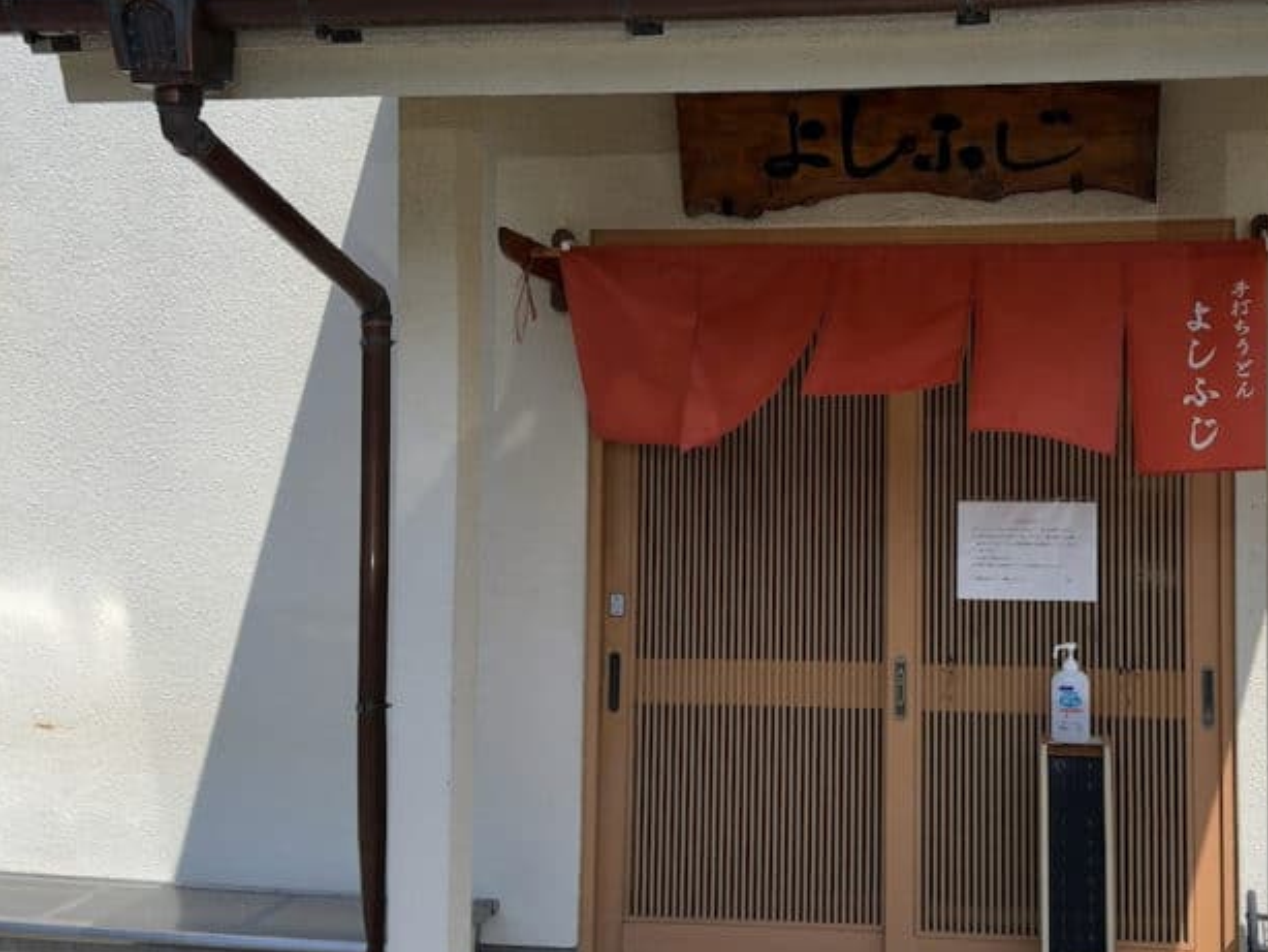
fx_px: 1466
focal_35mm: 40
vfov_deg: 36.0
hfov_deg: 45.9
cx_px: 869
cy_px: 444
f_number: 1.78
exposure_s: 1/5348
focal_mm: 6.76
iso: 80
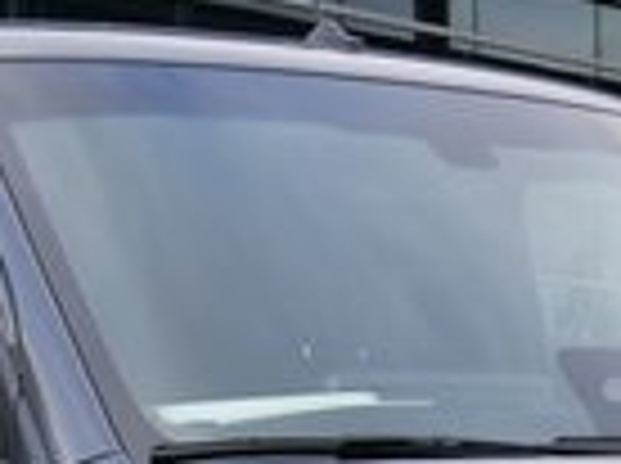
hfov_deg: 15.2
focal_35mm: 130
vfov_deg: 11.1
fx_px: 2328
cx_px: 284
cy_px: 628
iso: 200
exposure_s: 1/200
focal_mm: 14
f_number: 4.5
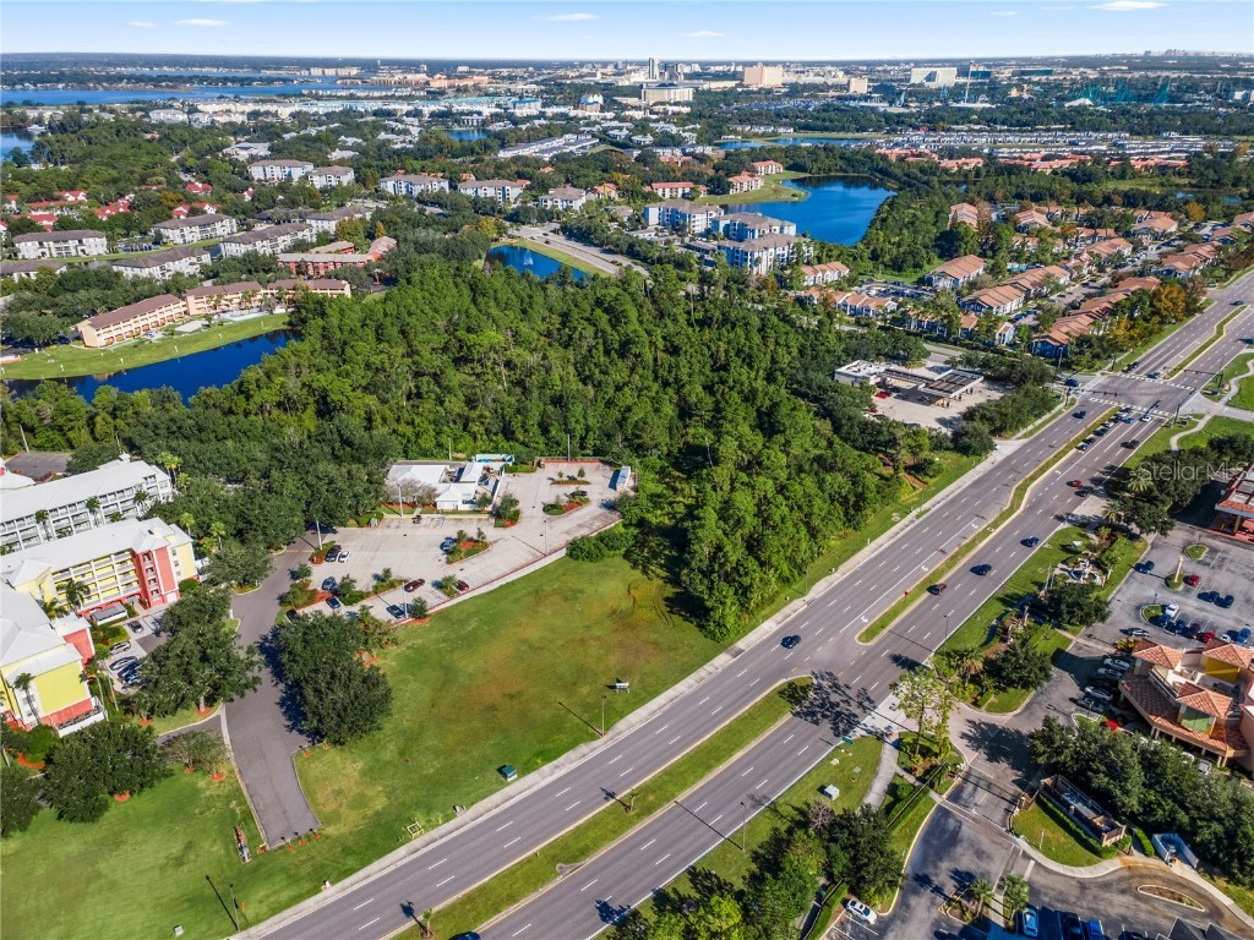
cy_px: 470
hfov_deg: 71.6
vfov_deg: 56.8
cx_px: 627
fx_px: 869
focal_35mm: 24
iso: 100
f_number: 2.8
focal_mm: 4.5
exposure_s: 1/400
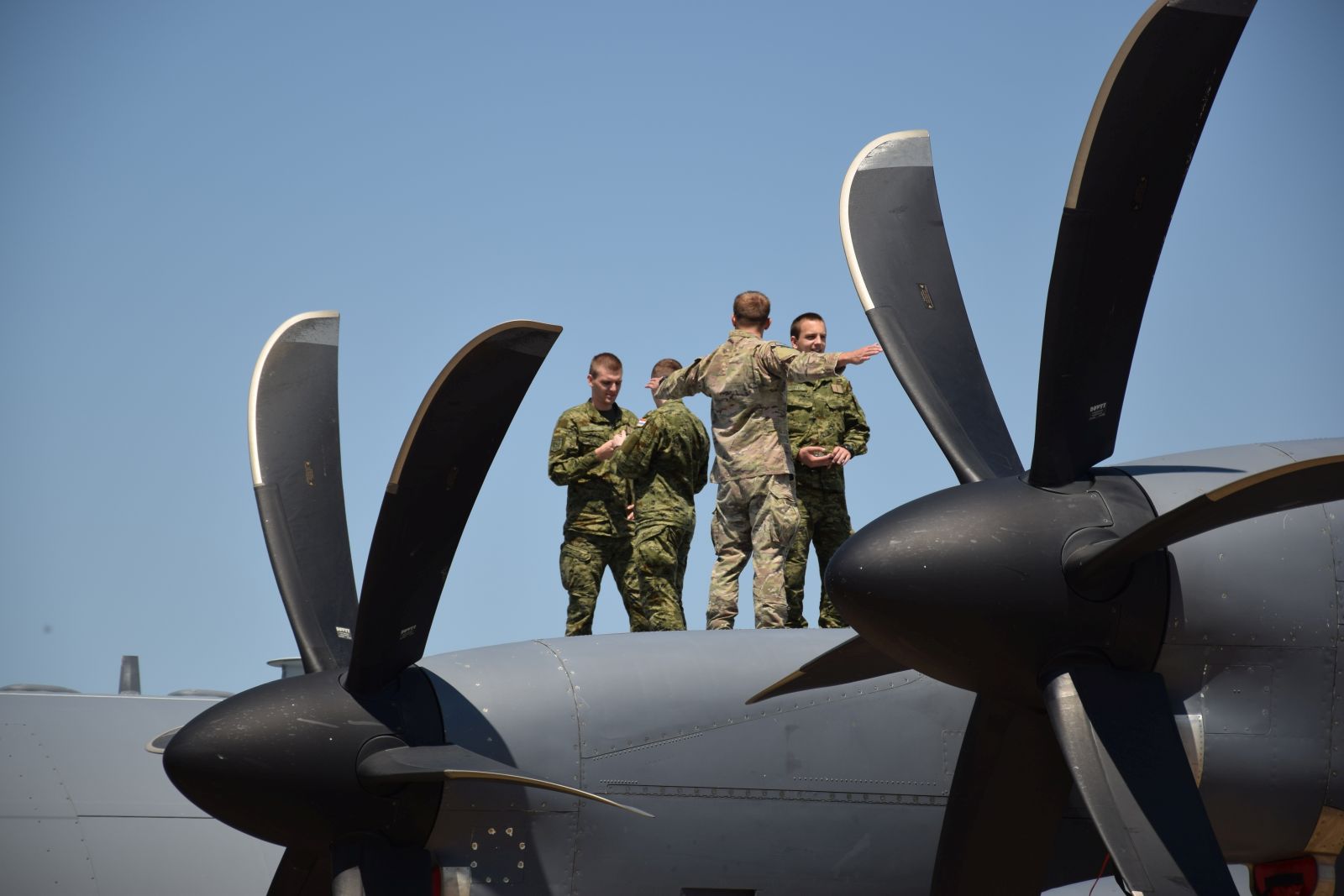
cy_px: 448
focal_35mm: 158
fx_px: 5880
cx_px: 672
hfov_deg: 13.0
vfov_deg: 8.7
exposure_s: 1/640
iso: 100
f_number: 6.3
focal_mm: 105
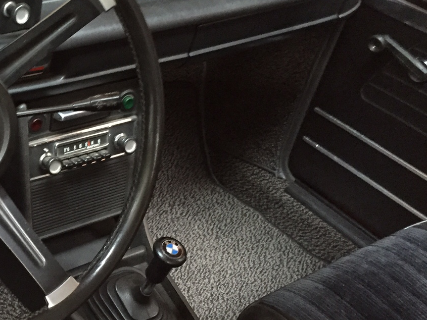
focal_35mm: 56
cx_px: 18
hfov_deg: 32.1
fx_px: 691
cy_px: 173
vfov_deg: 26.1
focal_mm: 4.15
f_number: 2.2
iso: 250
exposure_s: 1/15
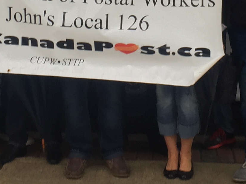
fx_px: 817
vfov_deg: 12.4
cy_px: -68
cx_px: 146
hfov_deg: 17.1
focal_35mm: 115
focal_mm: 4.15
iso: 40
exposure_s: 1/60
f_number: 2.2
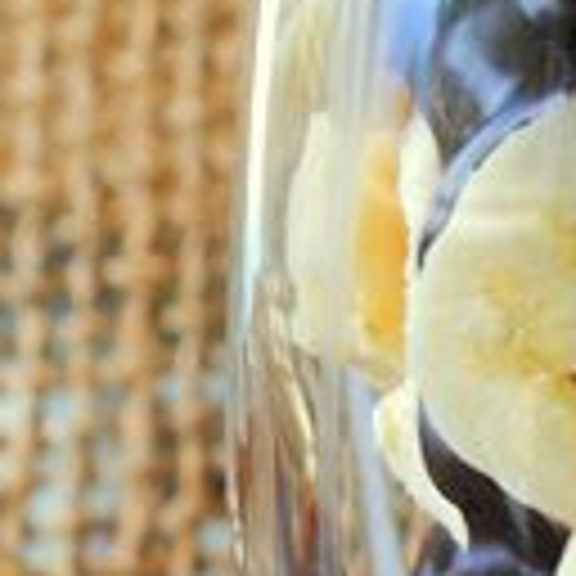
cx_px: 641
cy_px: 904
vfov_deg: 6.8
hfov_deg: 6.8
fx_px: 4801
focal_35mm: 255
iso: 160
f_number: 8
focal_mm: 40
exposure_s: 1/60
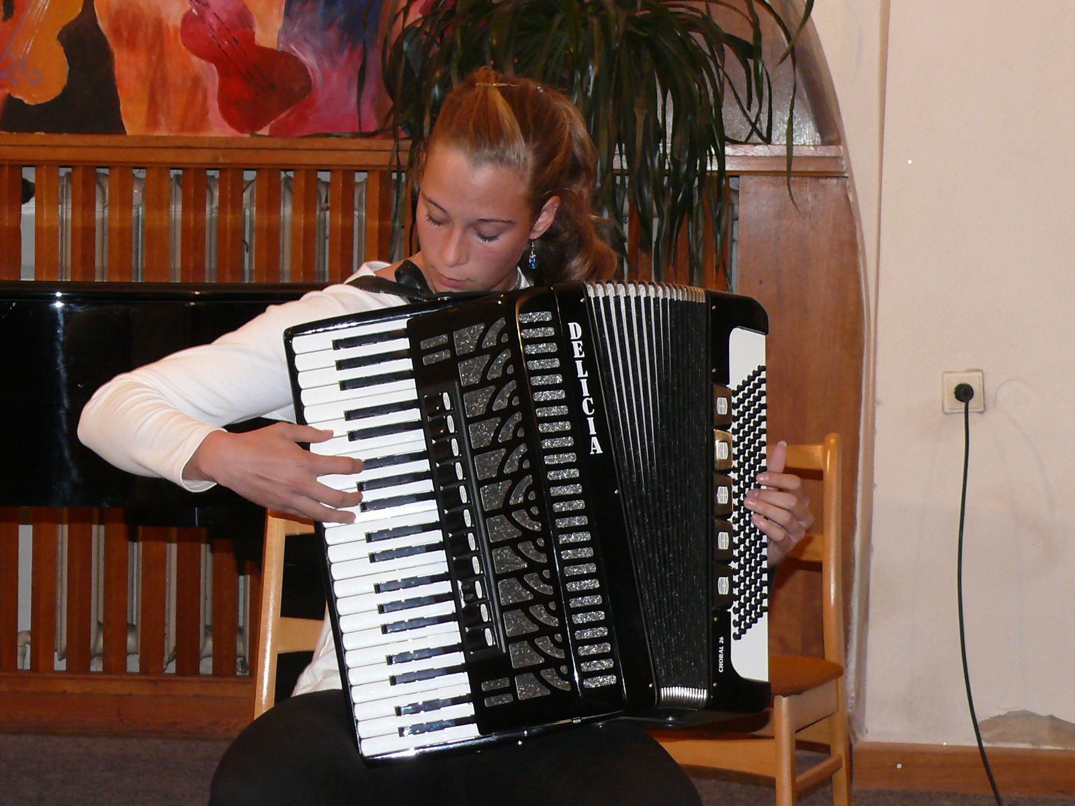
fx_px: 3416
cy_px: 403
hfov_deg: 17.9
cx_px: 538
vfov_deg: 13.5
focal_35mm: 110
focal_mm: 13.9
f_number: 3.2
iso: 200
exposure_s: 1/30
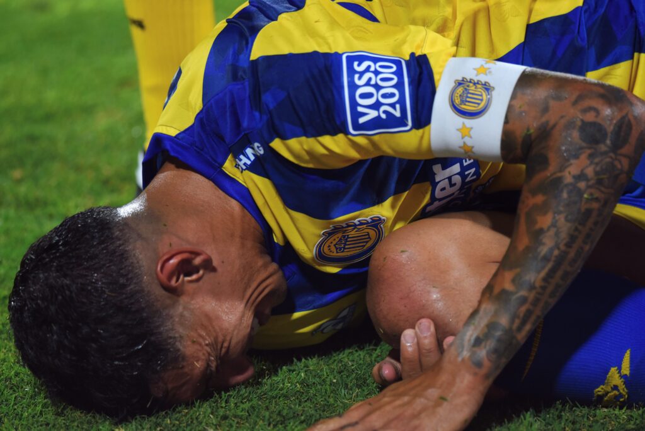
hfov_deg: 6.9
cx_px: 322
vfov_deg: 4.6
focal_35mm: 300
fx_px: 5378
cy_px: 216
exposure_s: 1/1000
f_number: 4
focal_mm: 300
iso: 1250
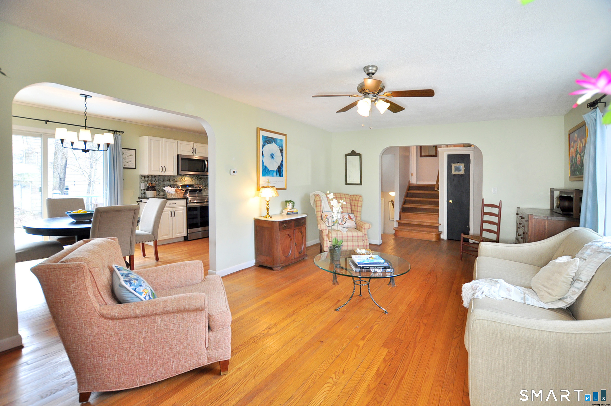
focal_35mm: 15
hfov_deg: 100.5
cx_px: 306
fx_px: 254
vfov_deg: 77.2
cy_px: 203
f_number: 4.5
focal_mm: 10
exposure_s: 1/60
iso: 400
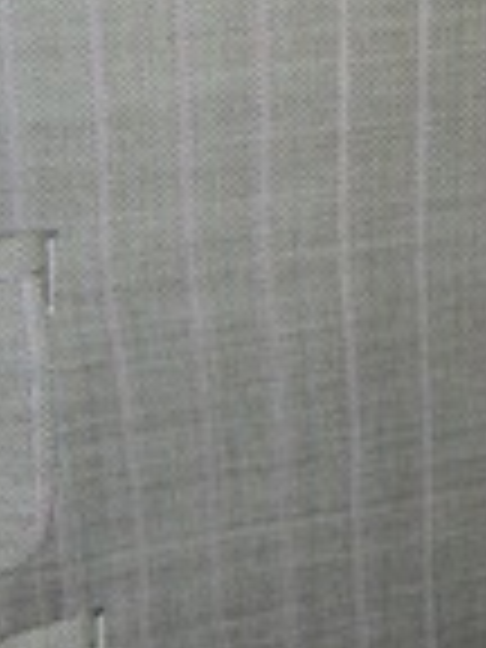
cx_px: 486
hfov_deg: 16.6
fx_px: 1629
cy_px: 14
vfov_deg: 21.8
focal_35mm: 87
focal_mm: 4.9
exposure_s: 1/60
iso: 64
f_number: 7
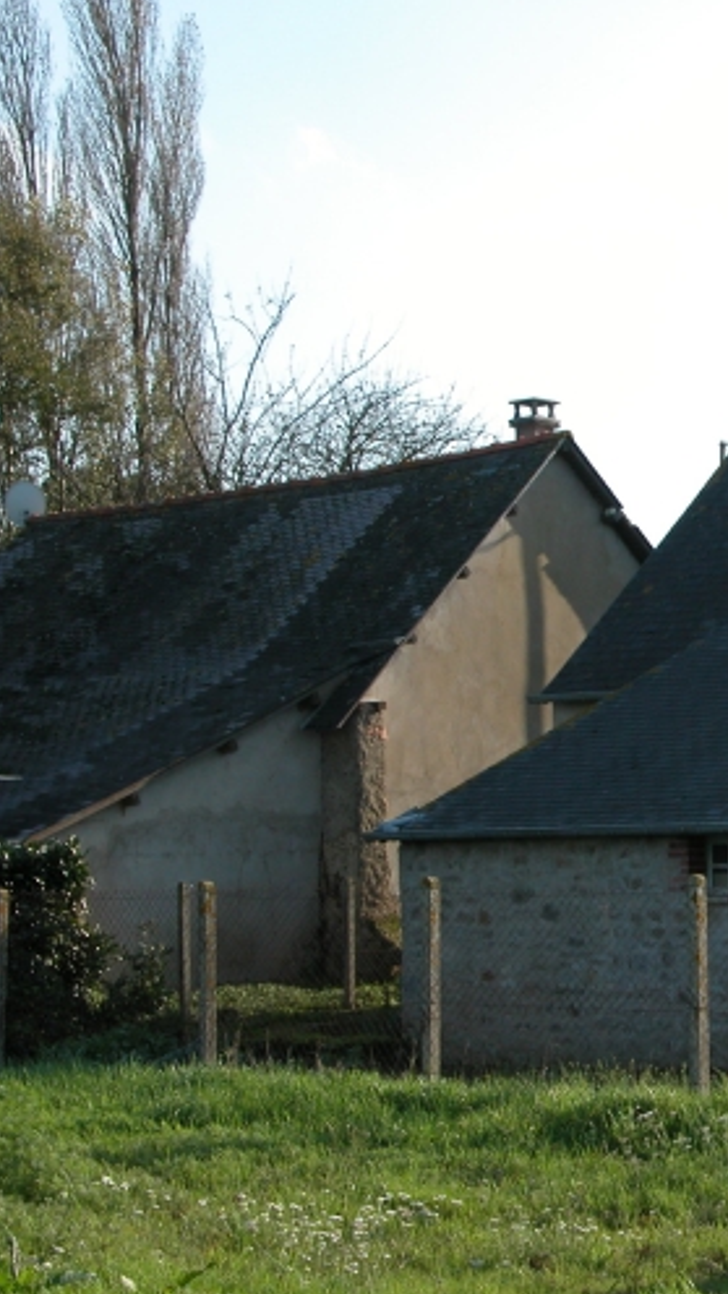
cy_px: 663
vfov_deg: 21.6
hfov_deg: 12.0
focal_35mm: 99
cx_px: 840
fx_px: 3397
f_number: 5.8
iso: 100
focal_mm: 16.8
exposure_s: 1/224
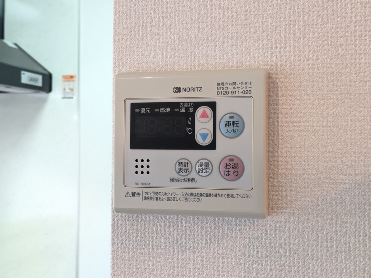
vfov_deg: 28.6
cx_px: 186
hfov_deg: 37.5
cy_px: 139
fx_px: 547
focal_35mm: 51
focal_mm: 5.43
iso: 328
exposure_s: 1/60
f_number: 1.89
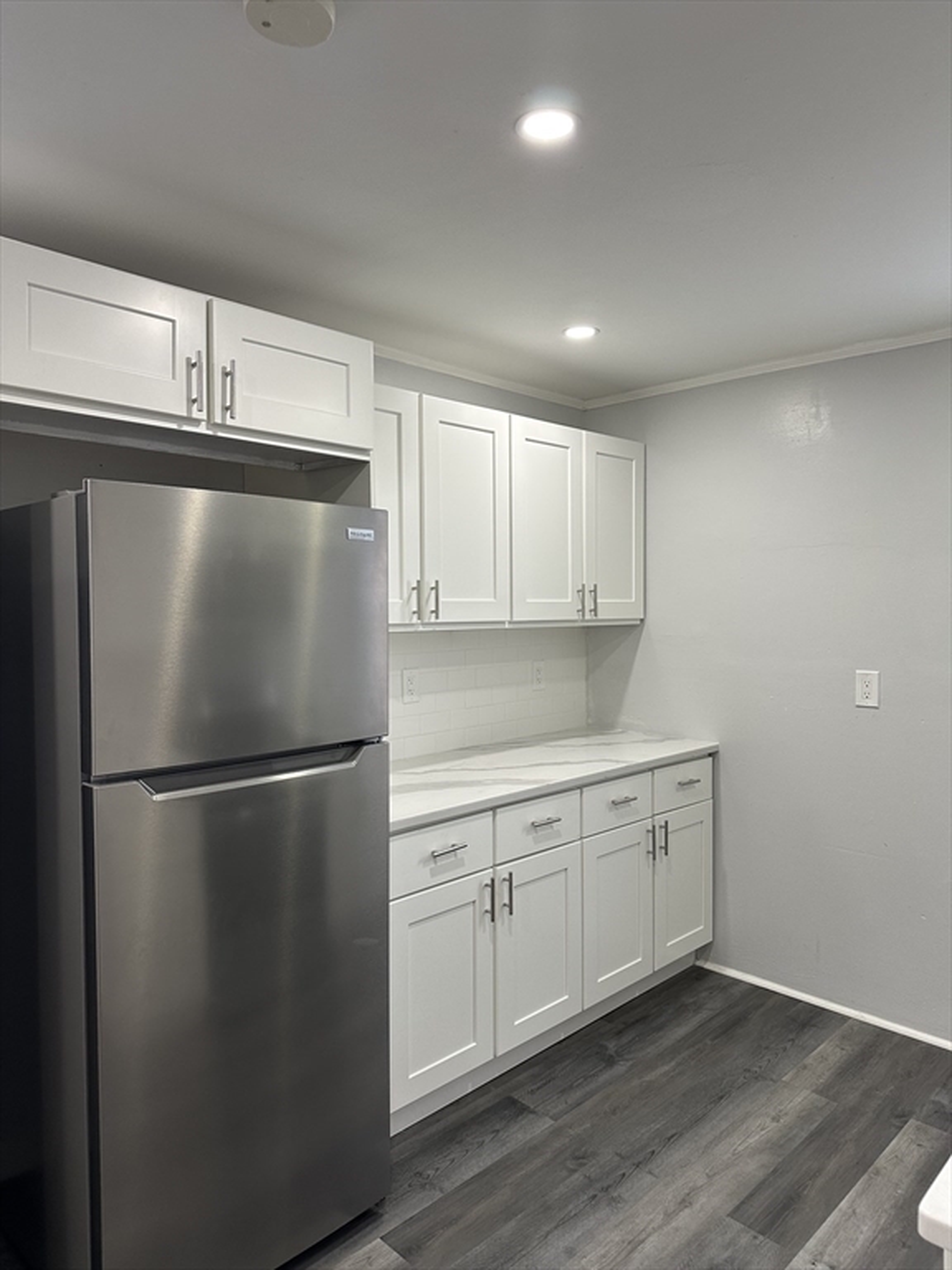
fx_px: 880
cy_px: 635
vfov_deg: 71.6
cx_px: 476
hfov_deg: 56.8
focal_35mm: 24
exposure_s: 1/120
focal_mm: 6.86
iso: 160
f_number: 1.78
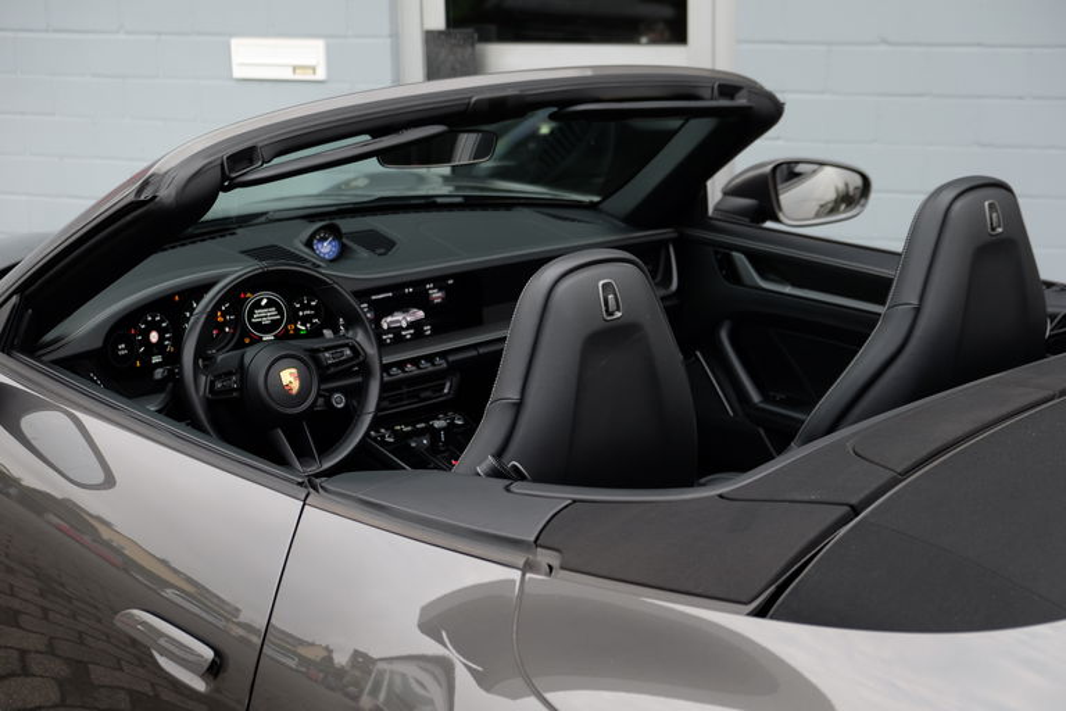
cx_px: 533
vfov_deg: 22.3
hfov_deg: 32.9
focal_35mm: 61
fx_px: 1806
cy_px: 356
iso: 200
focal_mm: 40.7
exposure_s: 1/80
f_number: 4
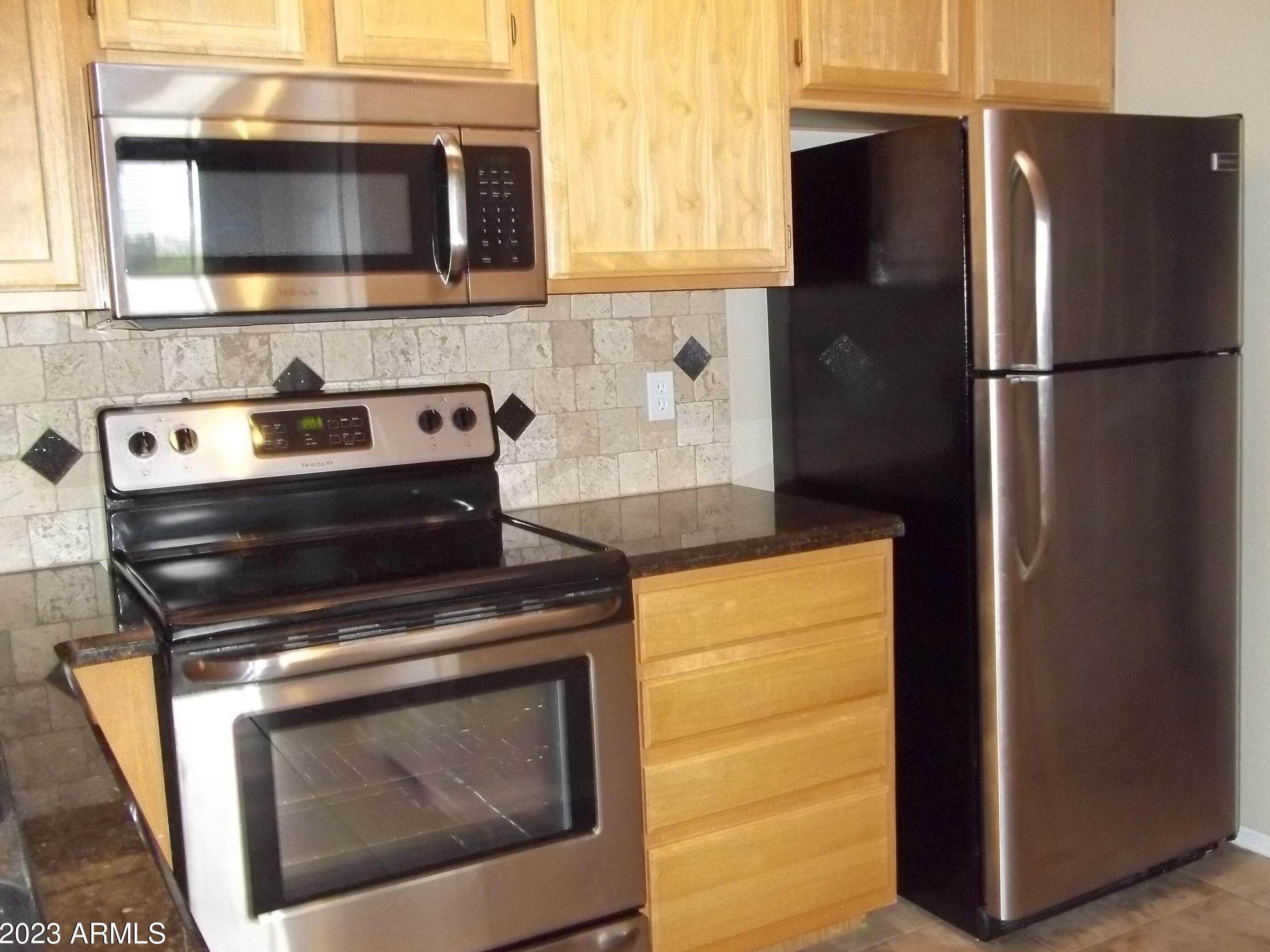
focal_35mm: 34
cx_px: 671
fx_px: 1247
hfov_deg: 53.9
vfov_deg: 41.8
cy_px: 474
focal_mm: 5.7
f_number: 2.9
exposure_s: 1/30
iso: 400
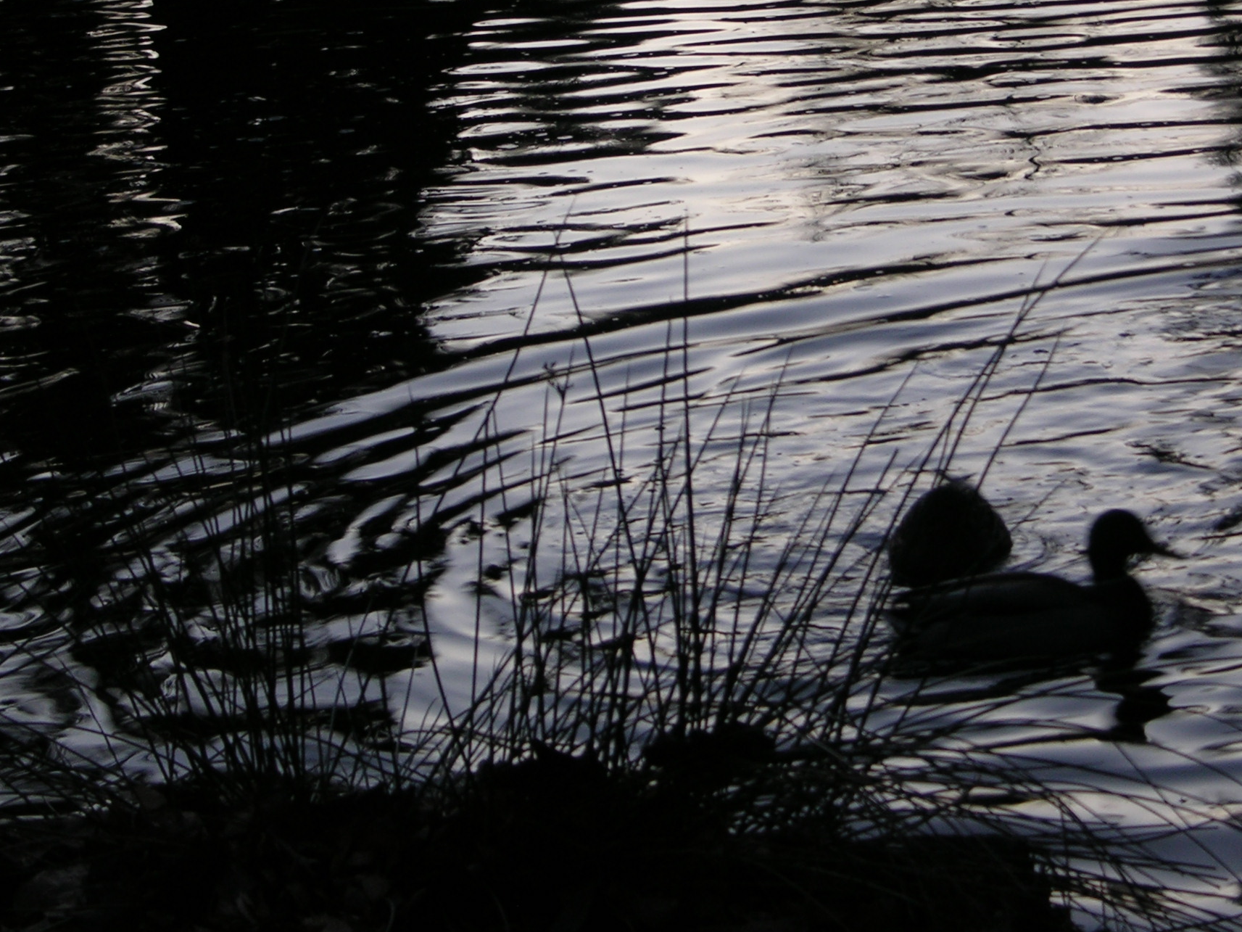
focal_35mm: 141
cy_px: 49
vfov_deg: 10.5
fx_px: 5059
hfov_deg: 14.0
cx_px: 725
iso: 50
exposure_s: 1/27.9
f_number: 3.3
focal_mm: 18.8
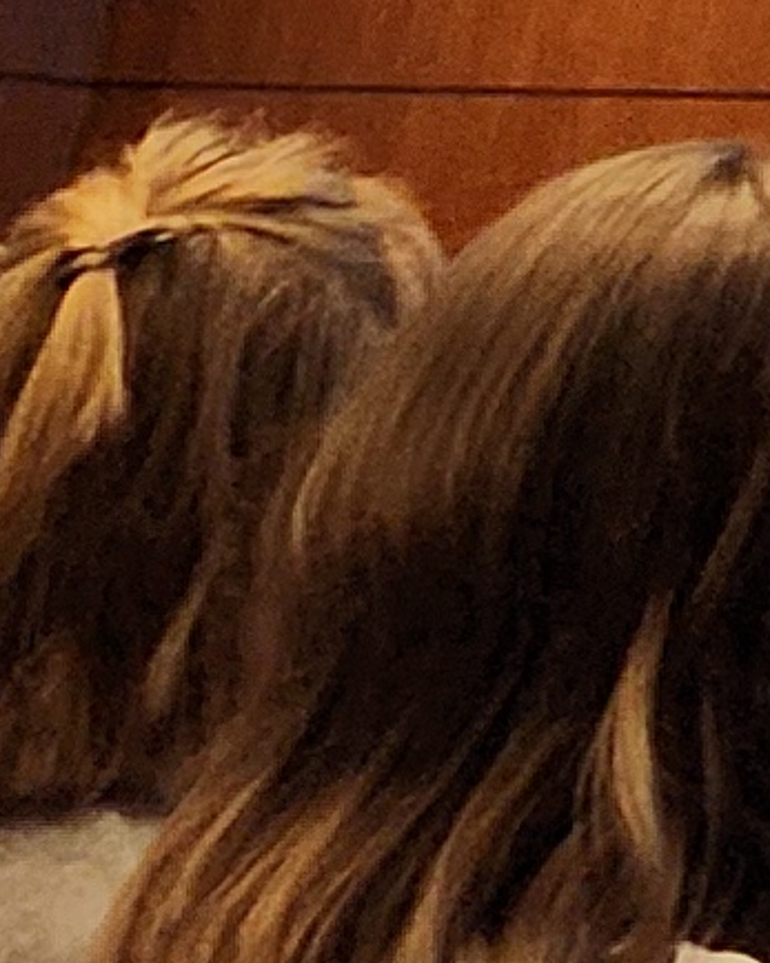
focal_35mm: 117
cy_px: -734
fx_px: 3334
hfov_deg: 8.9
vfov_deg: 14.6
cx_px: 2714
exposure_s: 1/50
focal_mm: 1.74
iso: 160
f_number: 2.2
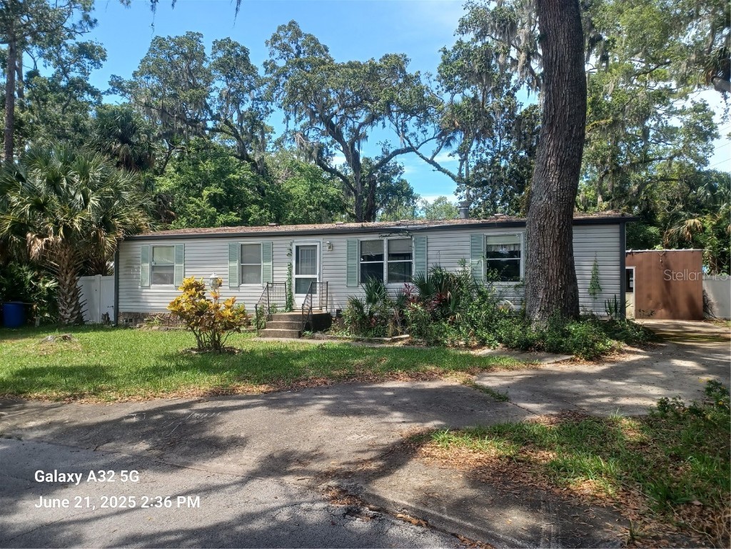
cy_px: 274
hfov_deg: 69.4
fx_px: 528
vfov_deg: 54.9
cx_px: 366
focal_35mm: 25
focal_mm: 4.6
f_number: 1.8
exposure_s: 1/151
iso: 32
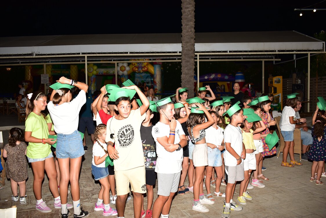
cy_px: 109
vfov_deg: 38.4
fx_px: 312
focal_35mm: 34
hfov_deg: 55.1
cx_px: 163
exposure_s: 1/200
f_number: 3.8
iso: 100
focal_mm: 23
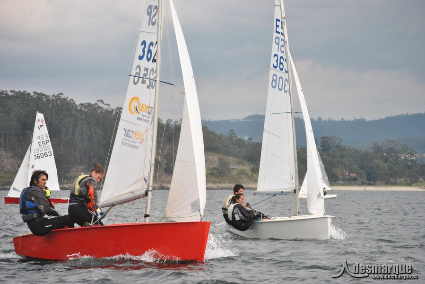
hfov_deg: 13.0
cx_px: 212
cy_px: 142
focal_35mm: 158
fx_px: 1860
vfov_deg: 8.7
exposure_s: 1/500
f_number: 5.6
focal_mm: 105
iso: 125
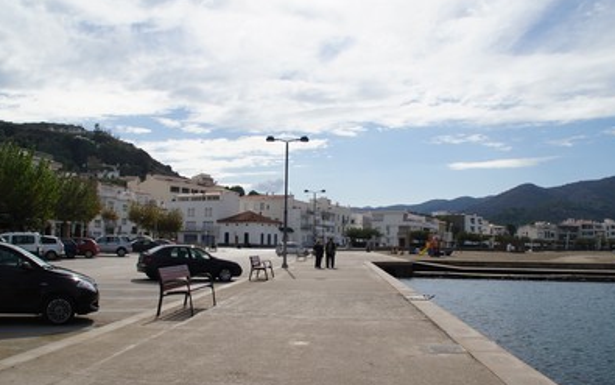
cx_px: 297
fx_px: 536
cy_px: 208
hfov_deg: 59.6
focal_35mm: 32
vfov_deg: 39.4
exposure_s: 1/320
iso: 100
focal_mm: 18
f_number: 11
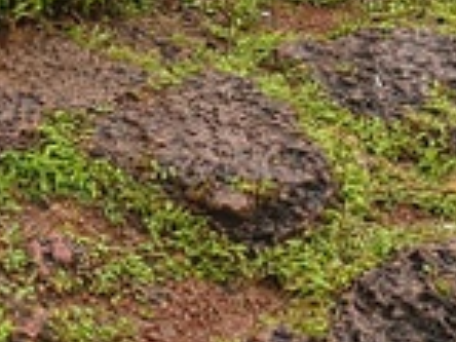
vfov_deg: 9.0
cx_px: -419
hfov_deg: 11.2
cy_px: -136
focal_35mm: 162
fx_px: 2134
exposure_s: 1/929
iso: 100
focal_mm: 5.56
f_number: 1.8
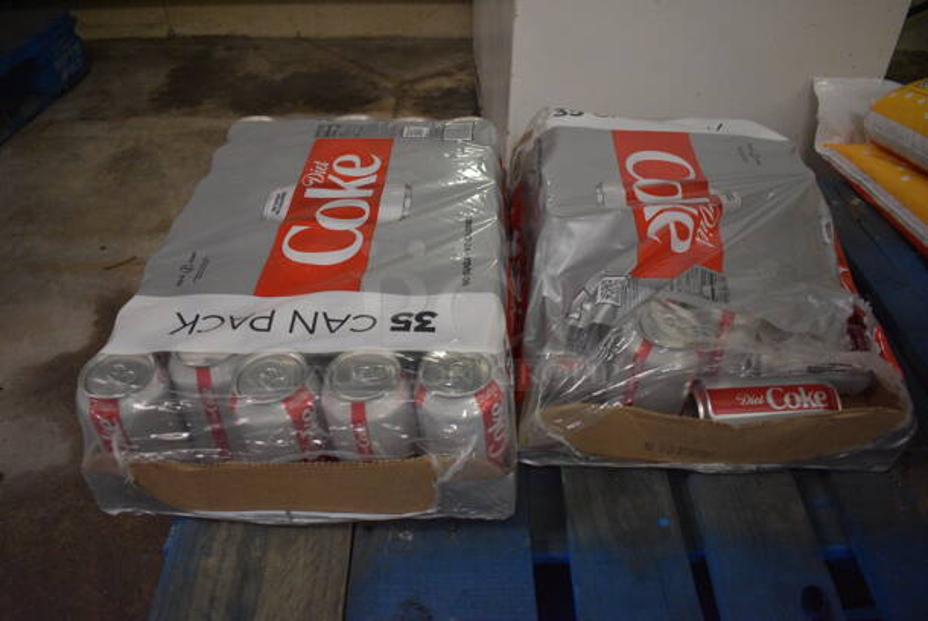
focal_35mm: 27
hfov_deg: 67.3
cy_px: 310
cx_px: 464
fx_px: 697
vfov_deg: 48.0
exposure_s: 1/30
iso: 2000
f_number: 3.5
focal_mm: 18
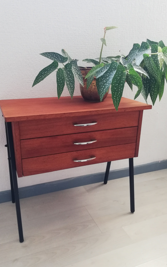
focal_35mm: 30
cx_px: 72
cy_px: 137
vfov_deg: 62.9
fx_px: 218
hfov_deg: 41.7
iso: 320
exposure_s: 1/33.3
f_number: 2.2
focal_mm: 3.81
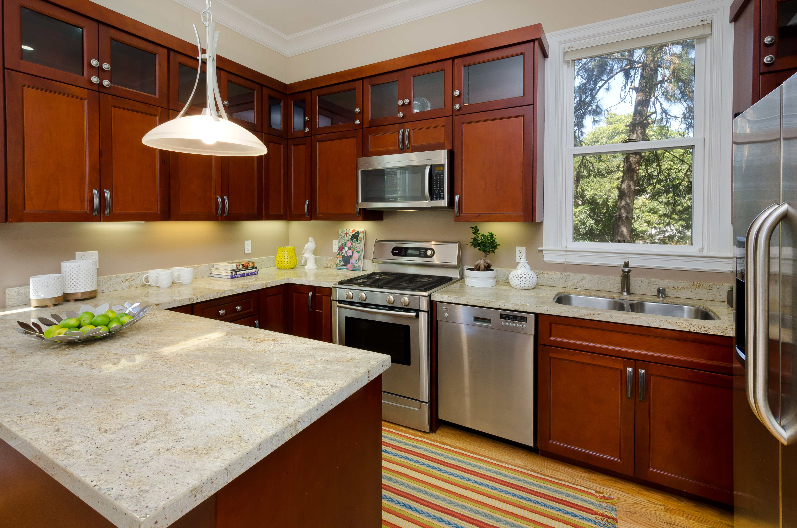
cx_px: 398
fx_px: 331
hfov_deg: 100.5
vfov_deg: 77.1
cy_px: 264
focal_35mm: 15
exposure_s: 1/25
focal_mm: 10
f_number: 11
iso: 200
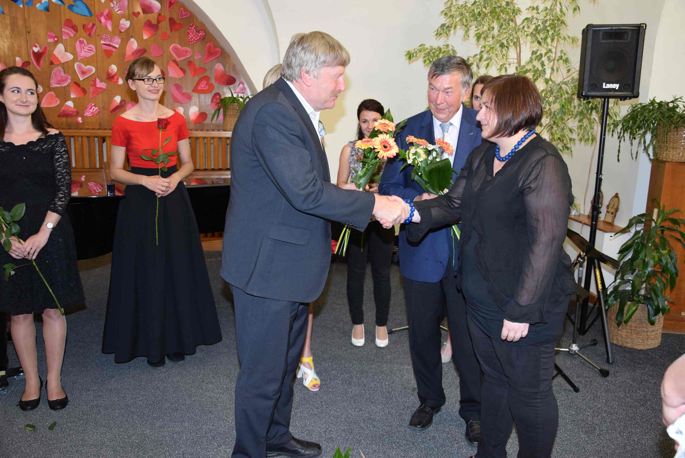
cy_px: 229
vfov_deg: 41.8
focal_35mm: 32
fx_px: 600
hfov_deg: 59.5
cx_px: 342
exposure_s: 1/100
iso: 800
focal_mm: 21
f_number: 3.8
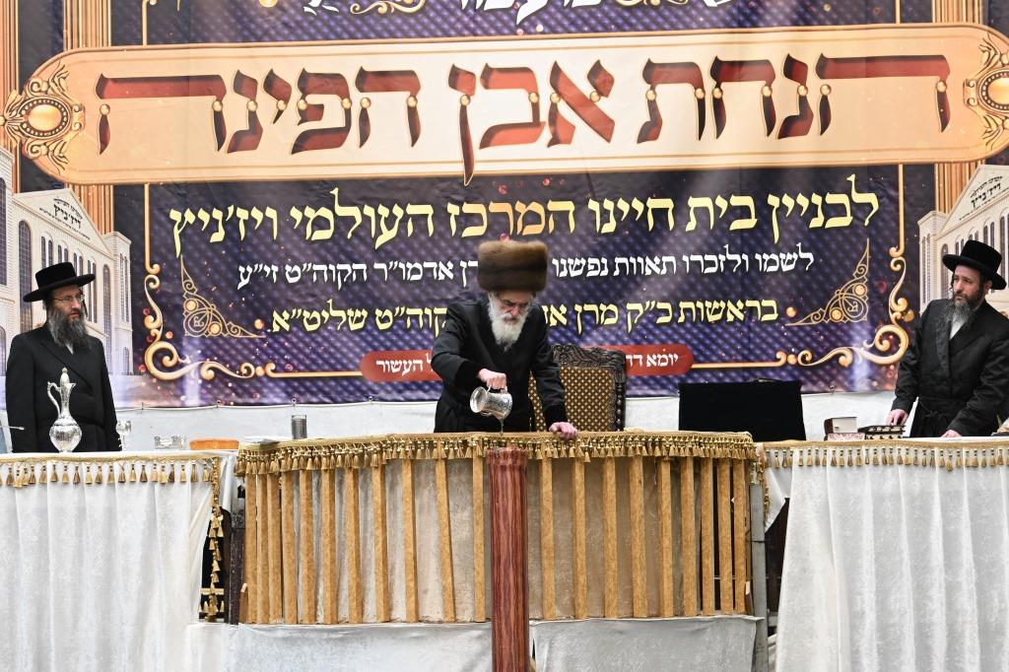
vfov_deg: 10.2
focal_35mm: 135
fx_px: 3782
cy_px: 336
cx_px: 504
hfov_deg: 15.2
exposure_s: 1/125
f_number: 2.8
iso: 640
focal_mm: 90
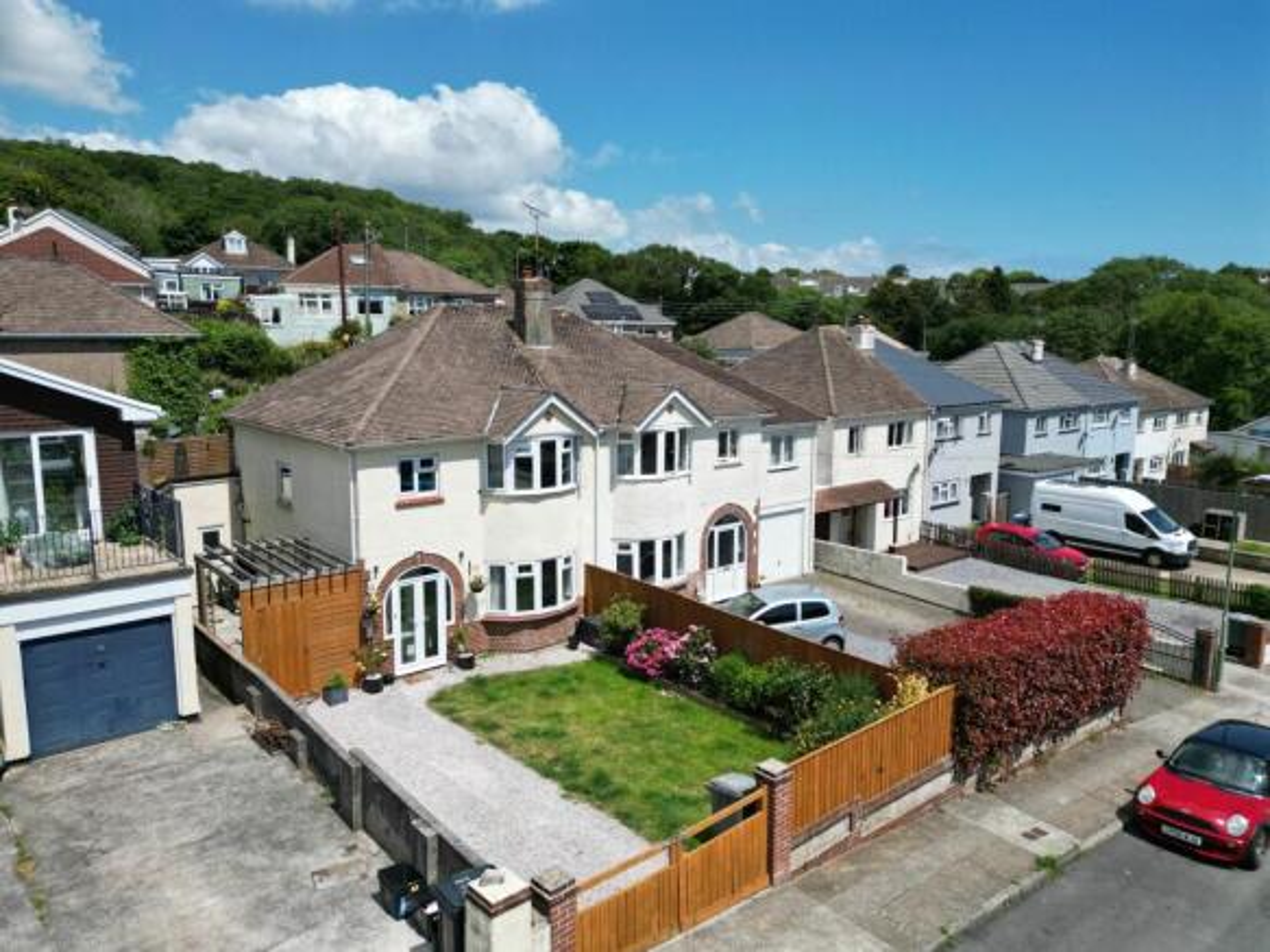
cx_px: 635
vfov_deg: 56.8
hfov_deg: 71.6
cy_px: 476
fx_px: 880
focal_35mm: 24
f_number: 1.7
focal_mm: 6.72
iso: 170
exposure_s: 1/5000
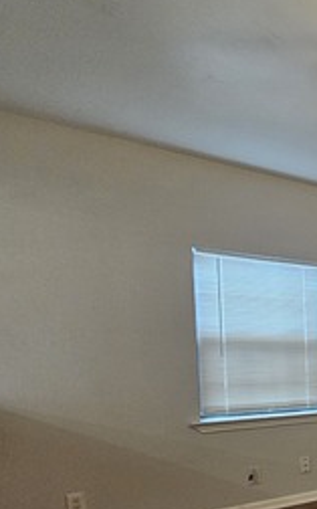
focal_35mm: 35
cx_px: 596
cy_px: 392
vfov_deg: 52.5
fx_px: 485
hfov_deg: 21.0
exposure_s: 1/40
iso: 320
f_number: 2.2
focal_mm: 2.2
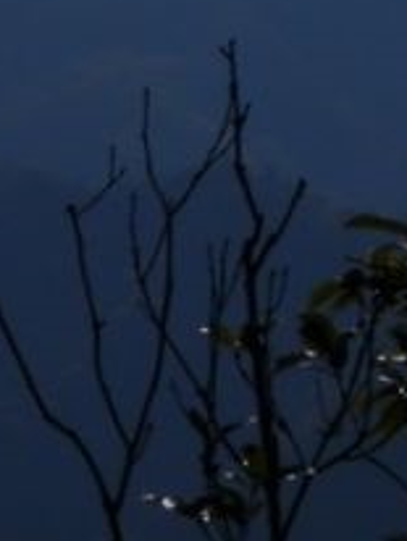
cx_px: 60
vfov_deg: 3.6
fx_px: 8495
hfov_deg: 2.7
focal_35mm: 543
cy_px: -218
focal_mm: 25.1
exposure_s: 1/320
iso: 80
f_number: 15.3
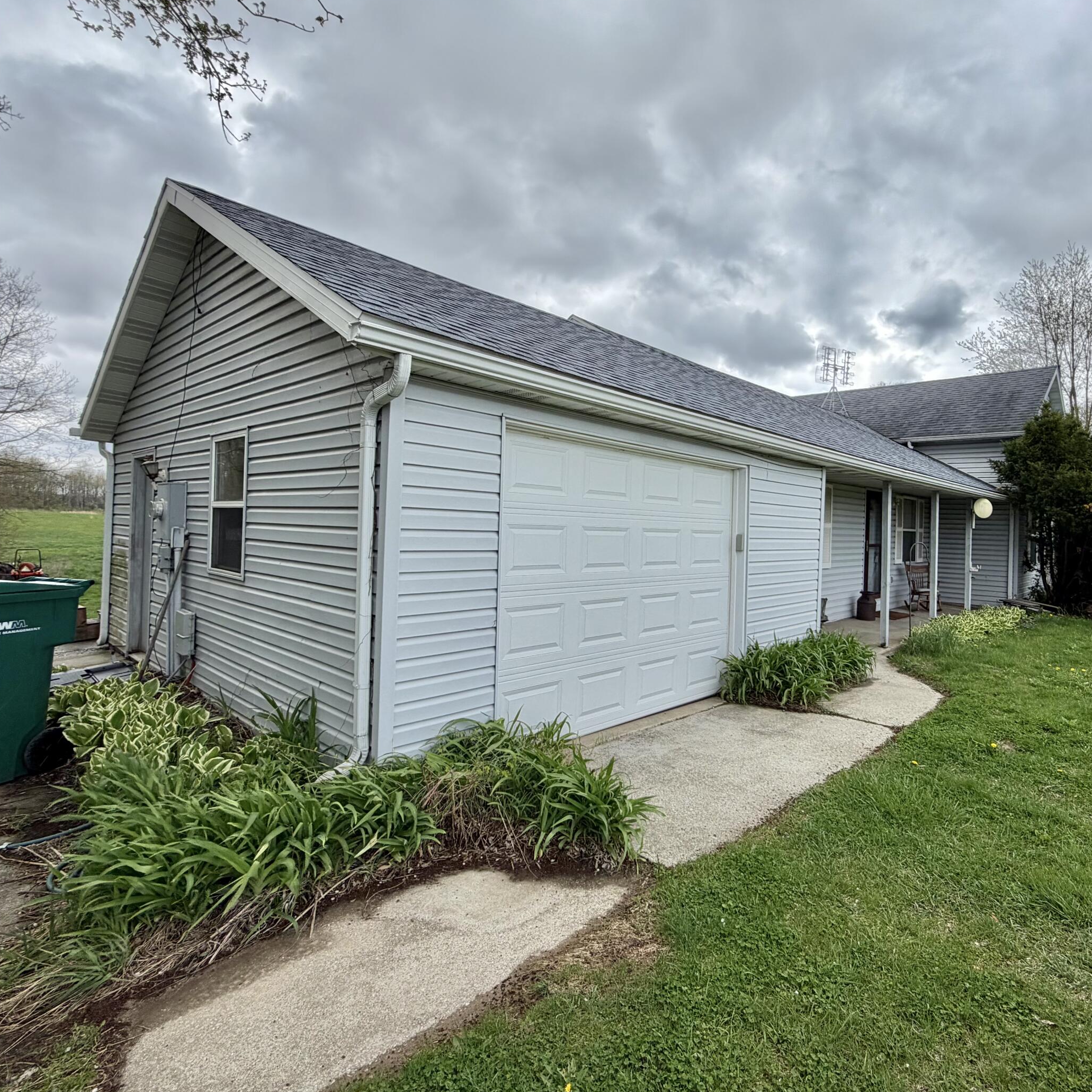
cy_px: 521
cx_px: 685
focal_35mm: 18
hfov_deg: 79.2
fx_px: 642
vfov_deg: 80.7
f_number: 2.2
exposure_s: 1/770
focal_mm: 2.22
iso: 25
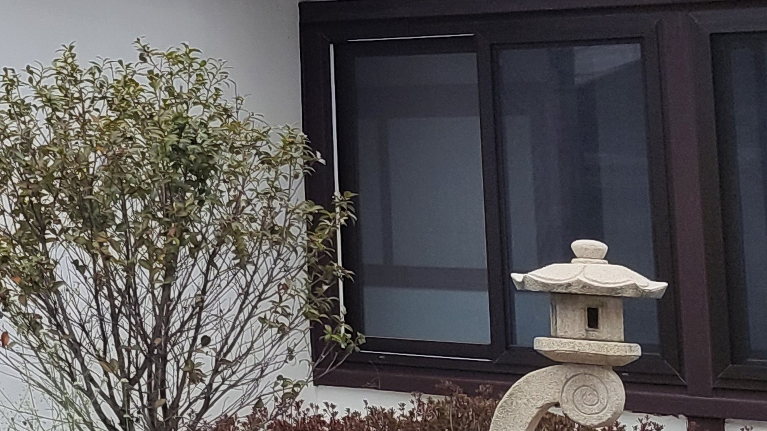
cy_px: -152
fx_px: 2034
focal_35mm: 100
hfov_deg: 18.6
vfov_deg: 11.7
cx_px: -419
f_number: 1.8
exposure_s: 1/2049
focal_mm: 5.23
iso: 25
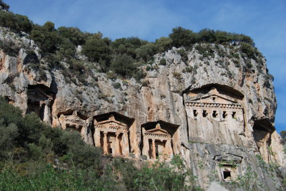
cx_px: 143
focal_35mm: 93
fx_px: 739
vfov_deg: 14.7
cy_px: 96
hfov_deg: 21.9
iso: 100
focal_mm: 62
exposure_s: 1/60
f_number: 9
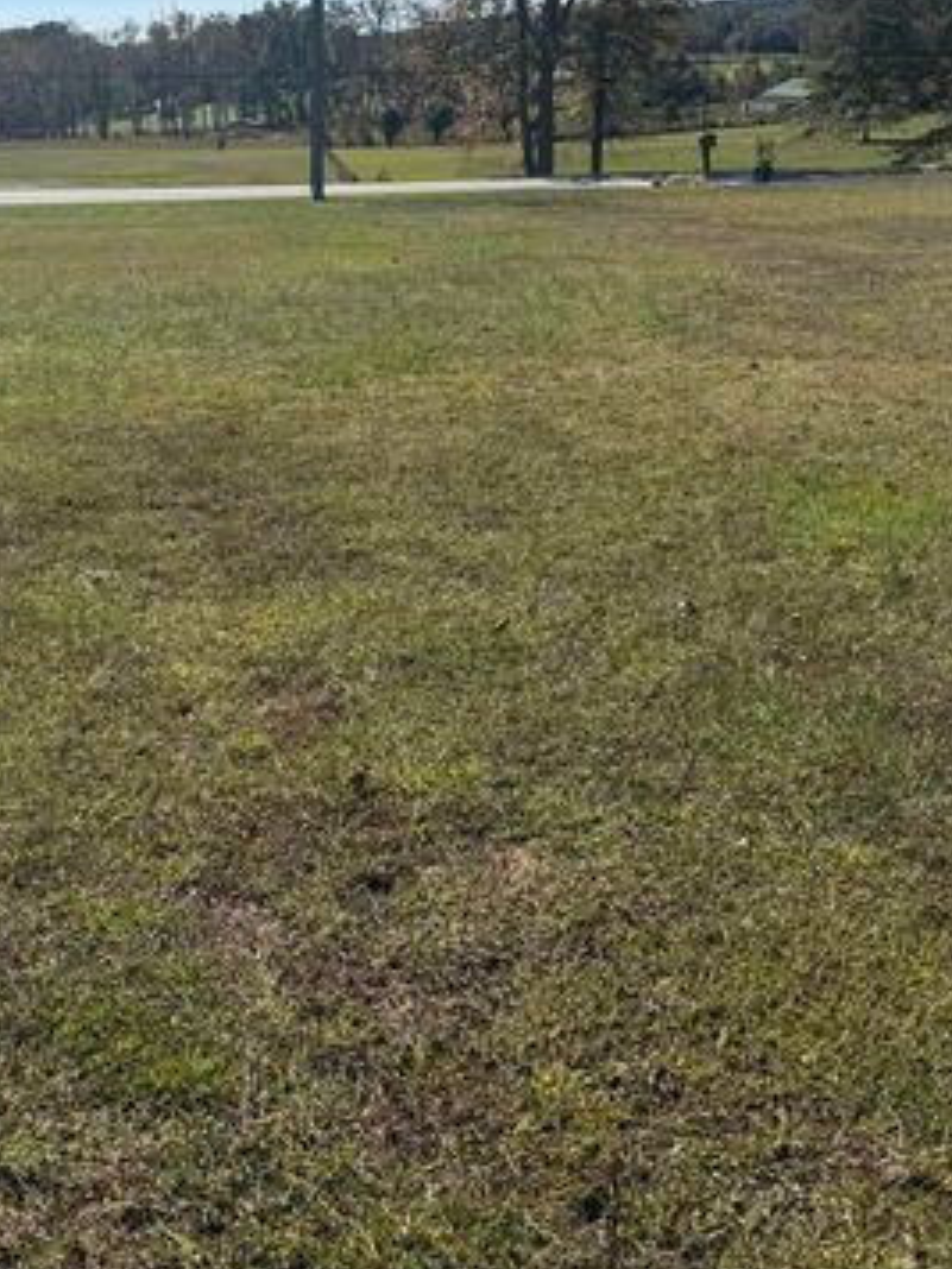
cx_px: 160
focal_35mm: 45
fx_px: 1650
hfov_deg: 31.2
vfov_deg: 41.8
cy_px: 483
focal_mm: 6.76
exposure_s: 1/6173
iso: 80
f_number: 1.78
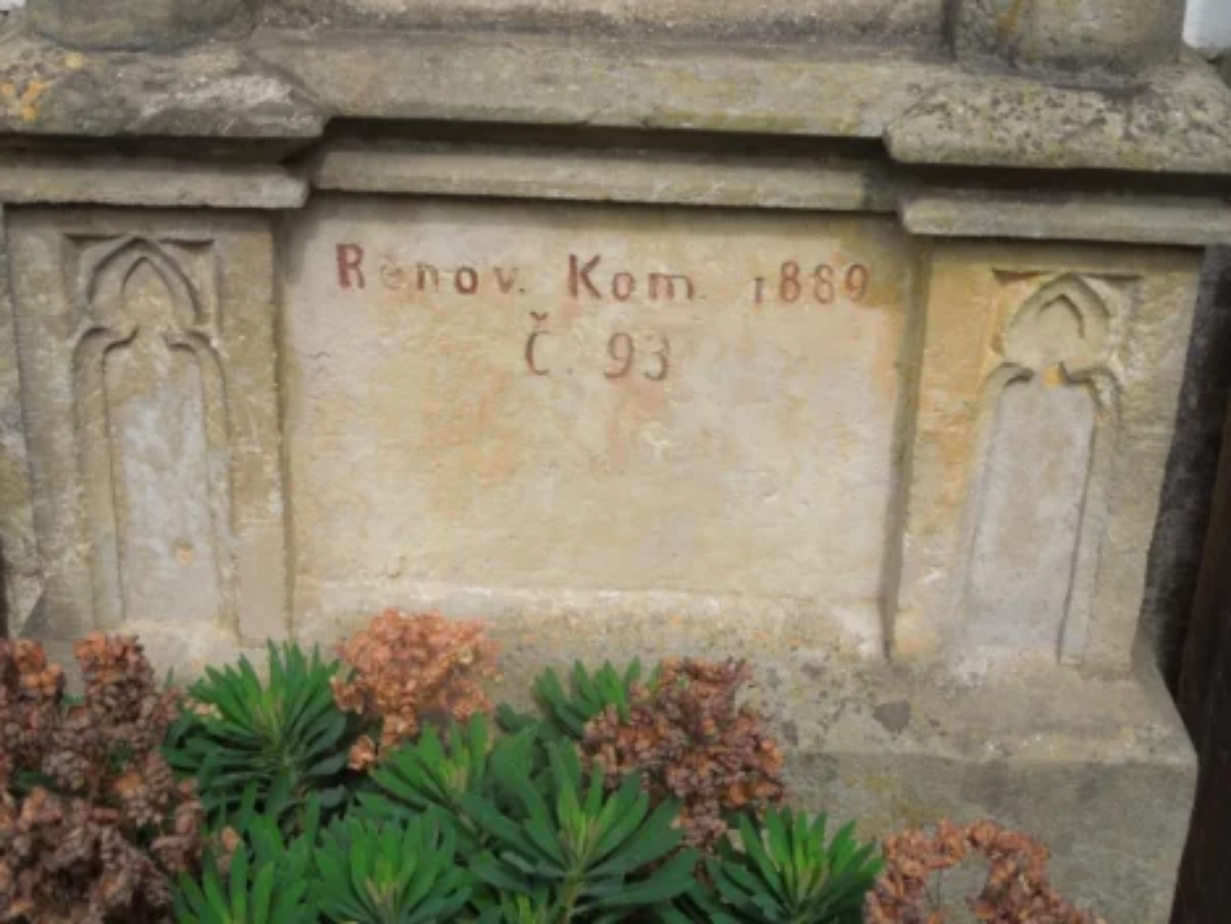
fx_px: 1921
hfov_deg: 35.5
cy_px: 462
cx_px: 616
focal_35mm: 54
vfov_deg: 27.0
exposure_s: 1/400
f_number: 8.4
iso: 400
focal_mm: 9.8
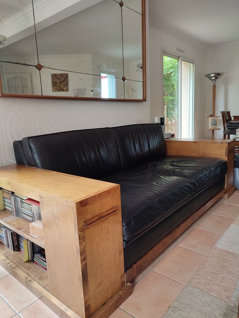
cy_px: 159
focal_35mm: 25
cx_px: 120
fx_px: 230
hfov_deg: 54.9
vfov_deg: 69.4
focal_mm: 6.04
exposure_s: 1/33
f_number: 1.9
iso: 250
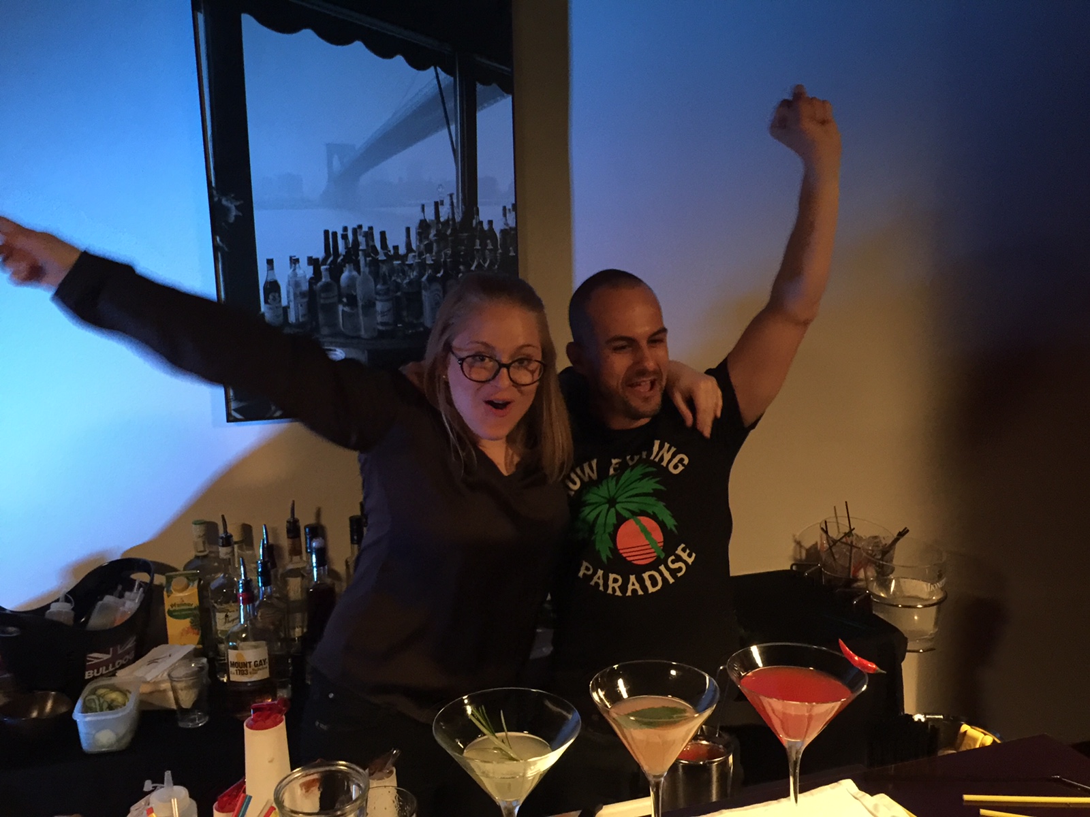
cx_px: 545
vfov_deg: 48.2
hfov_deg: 61.7
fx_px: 913
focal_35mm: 29
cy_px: 408
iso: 200
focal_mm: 4.15
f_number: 2.2
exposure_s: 1/4
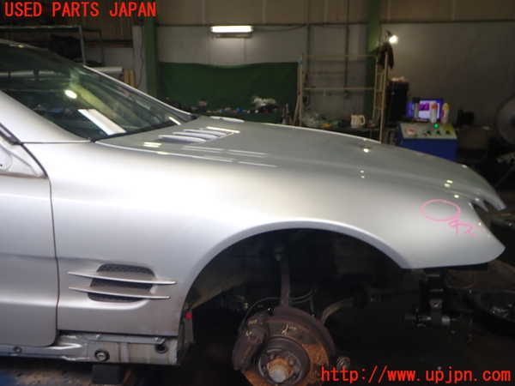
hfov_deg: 60.0
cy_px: 193
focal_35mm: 30
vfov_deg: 46.8
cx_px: 258
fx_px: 446
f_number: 2.3
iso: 125
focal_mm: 5.4
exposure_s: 1/60
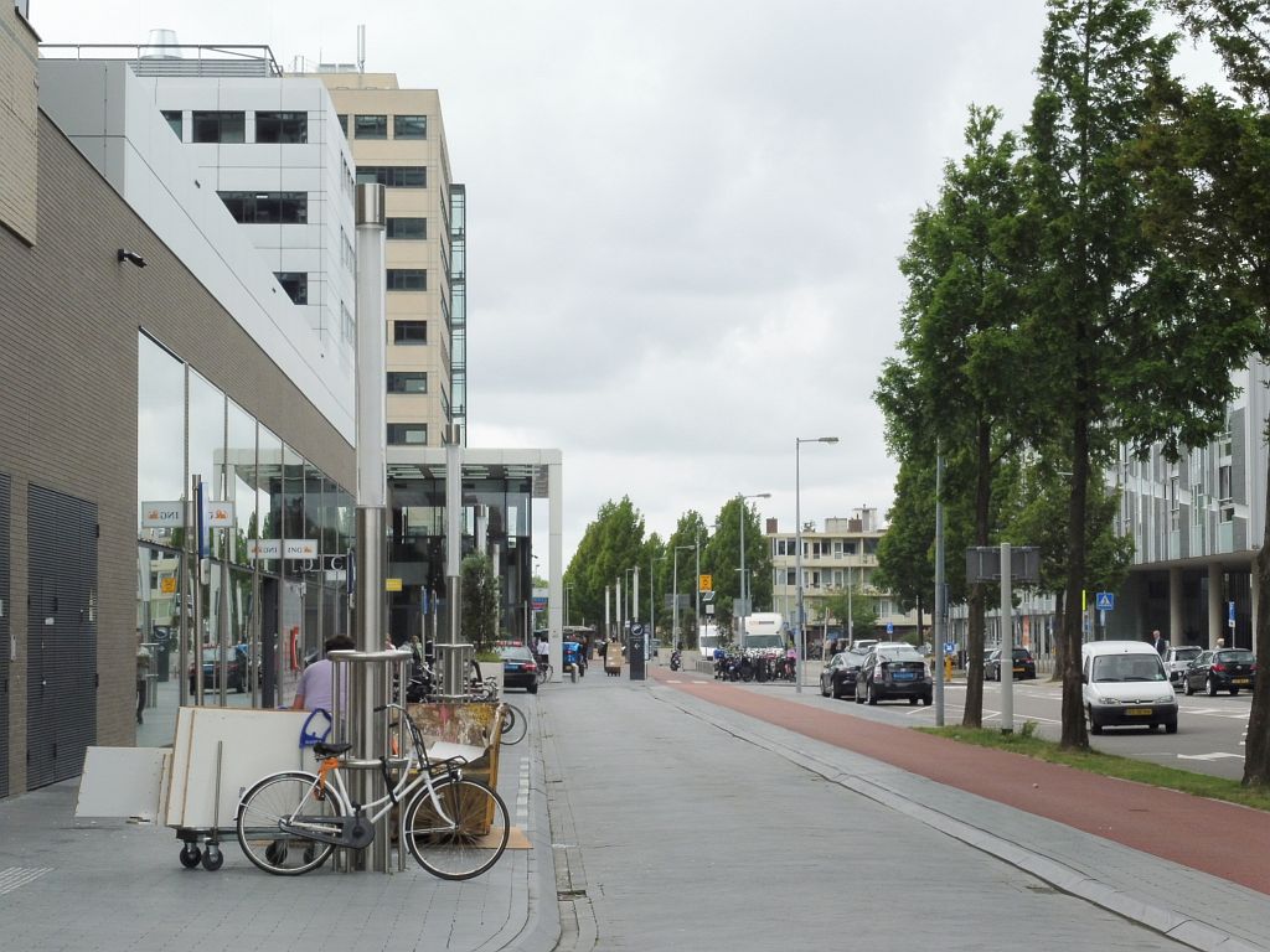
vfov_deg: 18.7
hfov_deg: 24.7
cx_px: 635
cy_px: 476
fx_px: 2898
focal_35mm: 79
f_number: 6.3
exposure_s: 1/250
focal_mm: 14.2
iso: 100
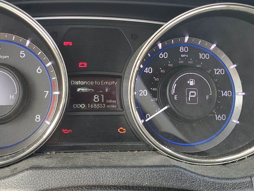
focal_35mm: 46
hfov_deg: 41.1
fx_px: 338
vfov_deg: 31.4
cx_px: 105
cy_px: 75
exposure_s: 1/120
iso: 71
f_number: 1.5
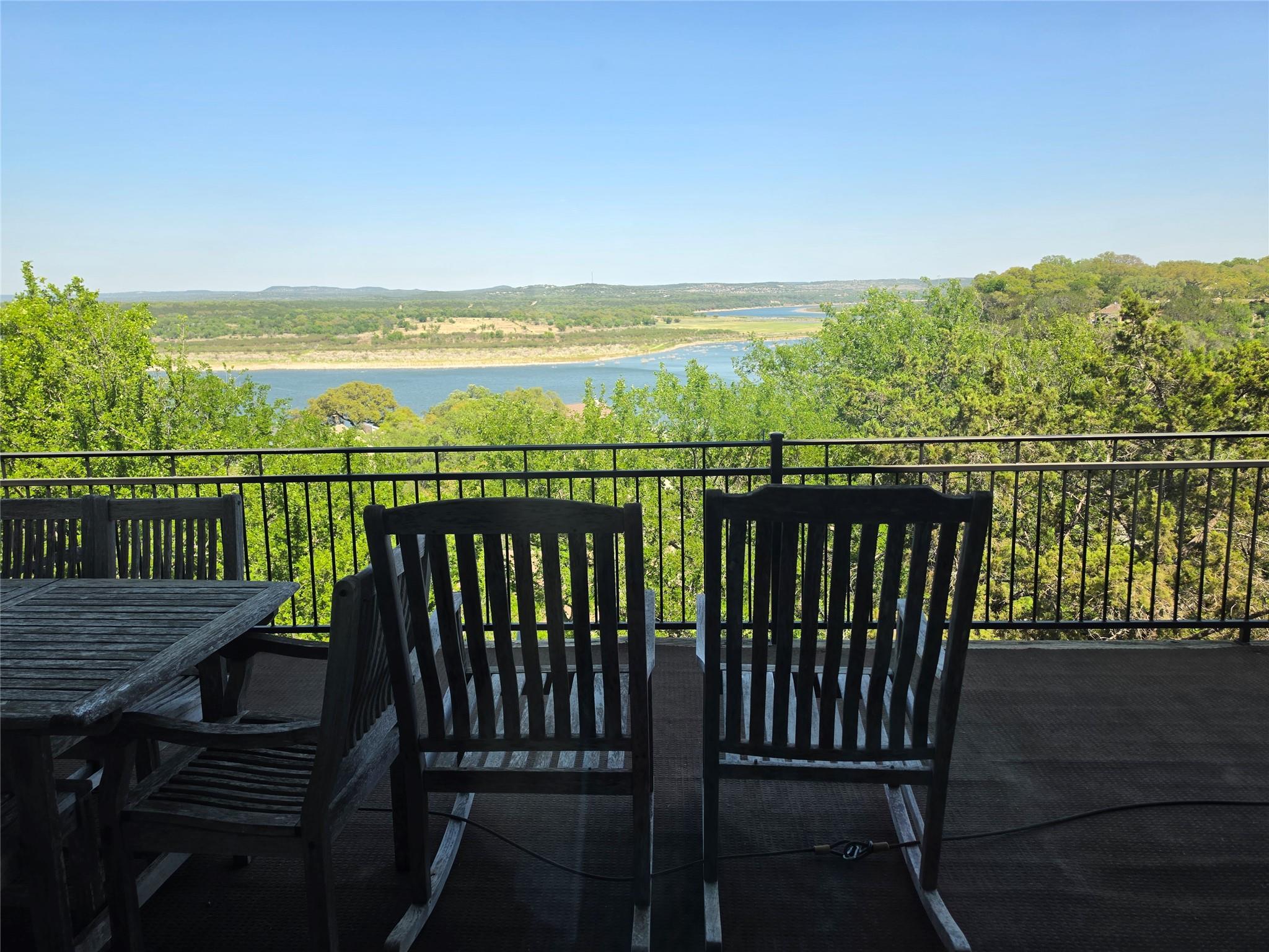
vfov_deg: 58.9
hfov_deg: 73.9
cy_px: 476
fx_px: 843
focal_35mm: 23
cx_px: 634
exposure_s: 1/2265
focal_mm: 6.5
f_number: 1.4
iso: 64
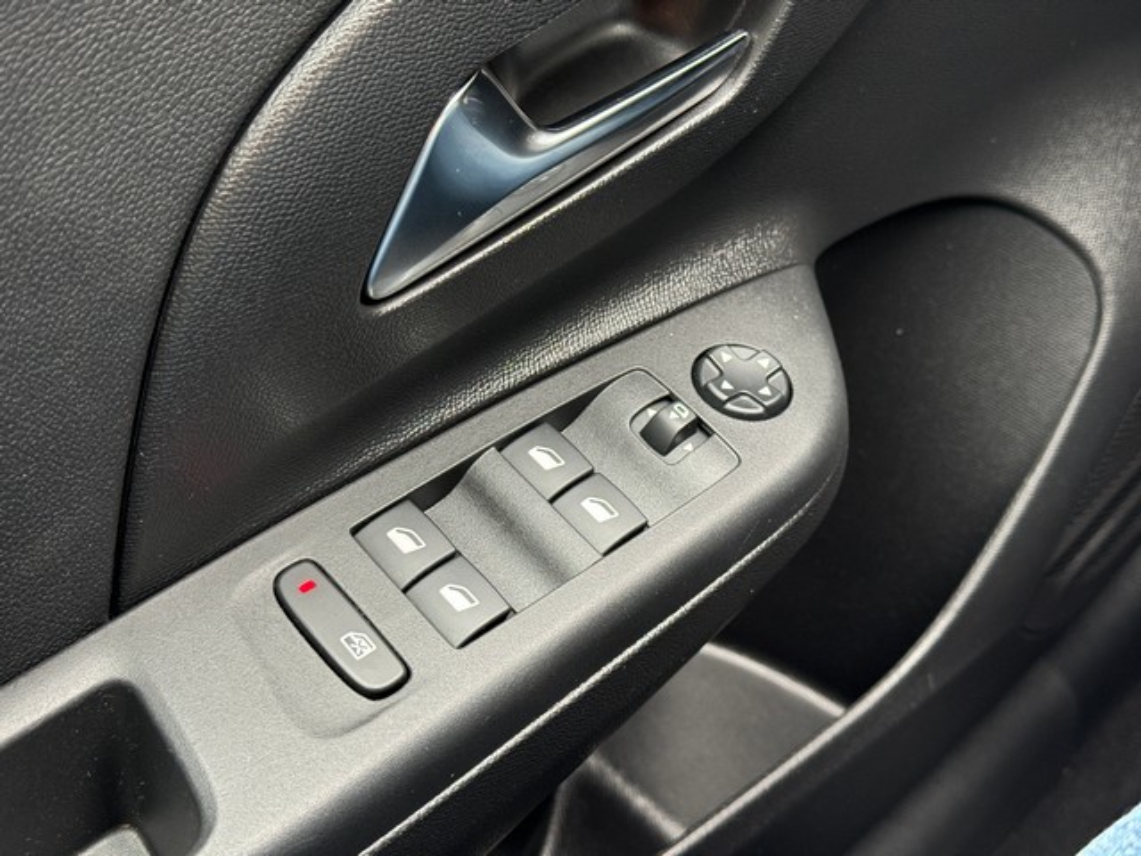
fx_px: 1582
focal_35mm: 48
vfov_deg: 30.3
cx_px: 570
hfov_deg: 39.7
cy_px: 428
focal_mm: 6.76
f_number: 1.78
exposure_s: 1/45
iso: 250
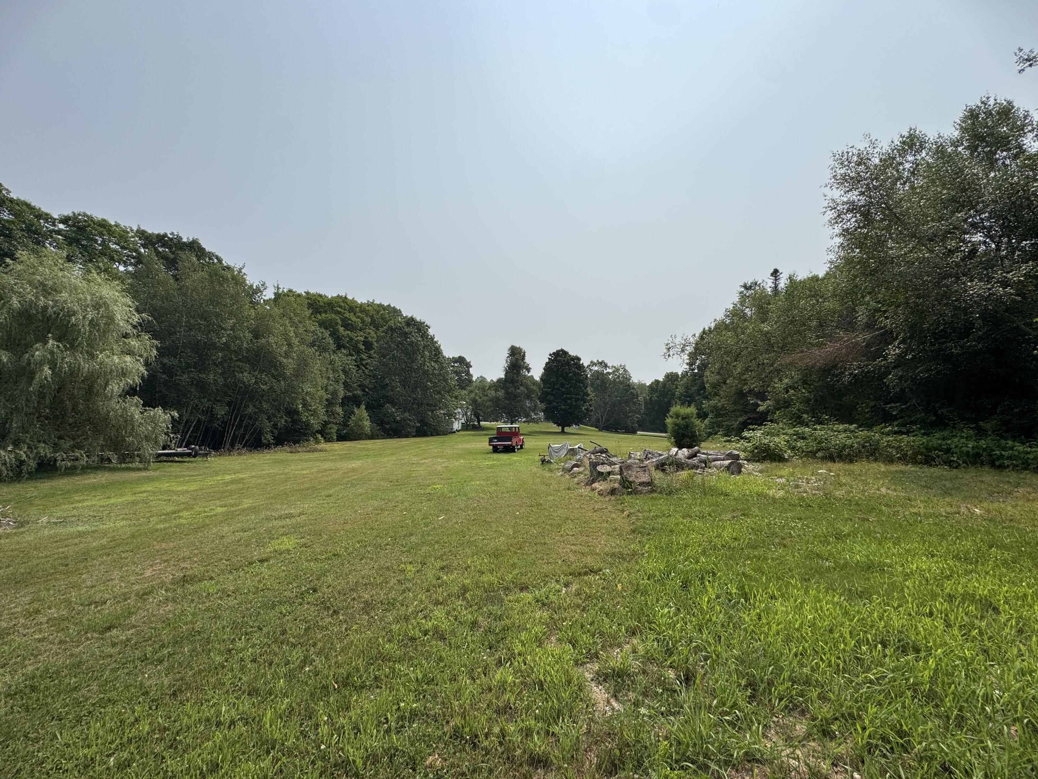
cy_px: 390
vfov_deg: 85.7
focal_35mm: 14
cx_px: 519
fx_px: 420
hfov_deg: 102.1
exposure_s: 1/3906
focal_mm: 2.22
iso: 40
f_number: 2.2
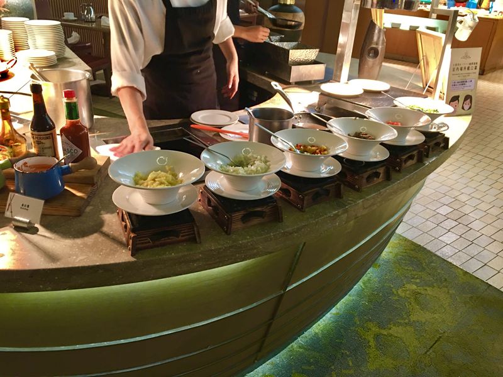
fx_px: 421
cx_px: 252
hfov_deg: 61.7
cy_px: 188
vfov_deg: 48.2
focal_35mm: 29
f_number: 2.2
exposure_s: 1/10
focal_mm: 4.15
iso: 80
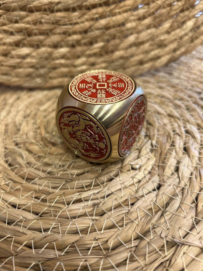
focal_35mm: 26
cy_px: 136
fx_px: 203
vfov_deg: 67.3
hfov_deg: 53.1
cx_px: 102
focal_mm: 5.7
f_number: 1.5
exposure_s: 1/50
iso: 100
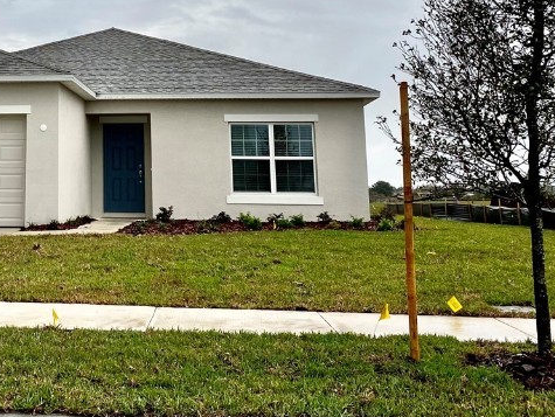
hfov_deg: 32.6
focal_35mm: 56
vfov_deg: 25.1
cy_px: 18
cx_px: 57
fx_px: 899
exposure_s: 1/404
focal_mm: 4.25
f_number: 1.8
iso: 32
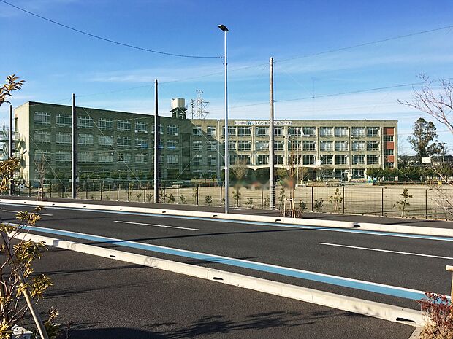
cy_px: 170
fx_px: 380
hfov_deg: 61.7
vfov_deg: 48.2
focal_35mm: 29
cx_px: 226
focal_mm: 4.15
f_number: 2.2
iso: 25
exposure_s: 1/1326
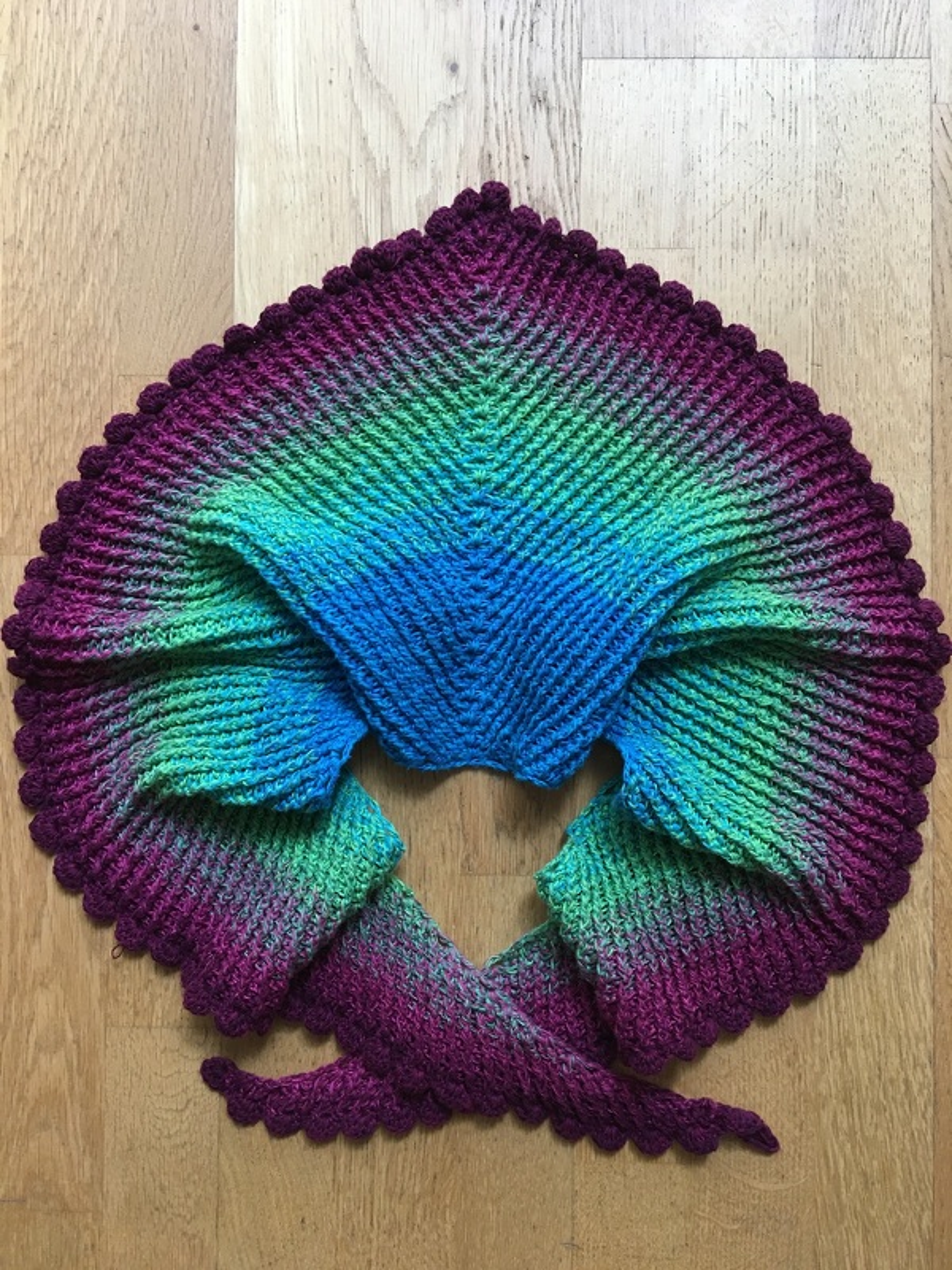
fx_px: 1063
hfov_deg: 48.2
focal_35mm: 29
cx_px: 476
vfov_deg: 61.7
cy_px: 635
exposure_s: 1/33
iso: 125
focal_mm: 4.15
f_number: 2.2
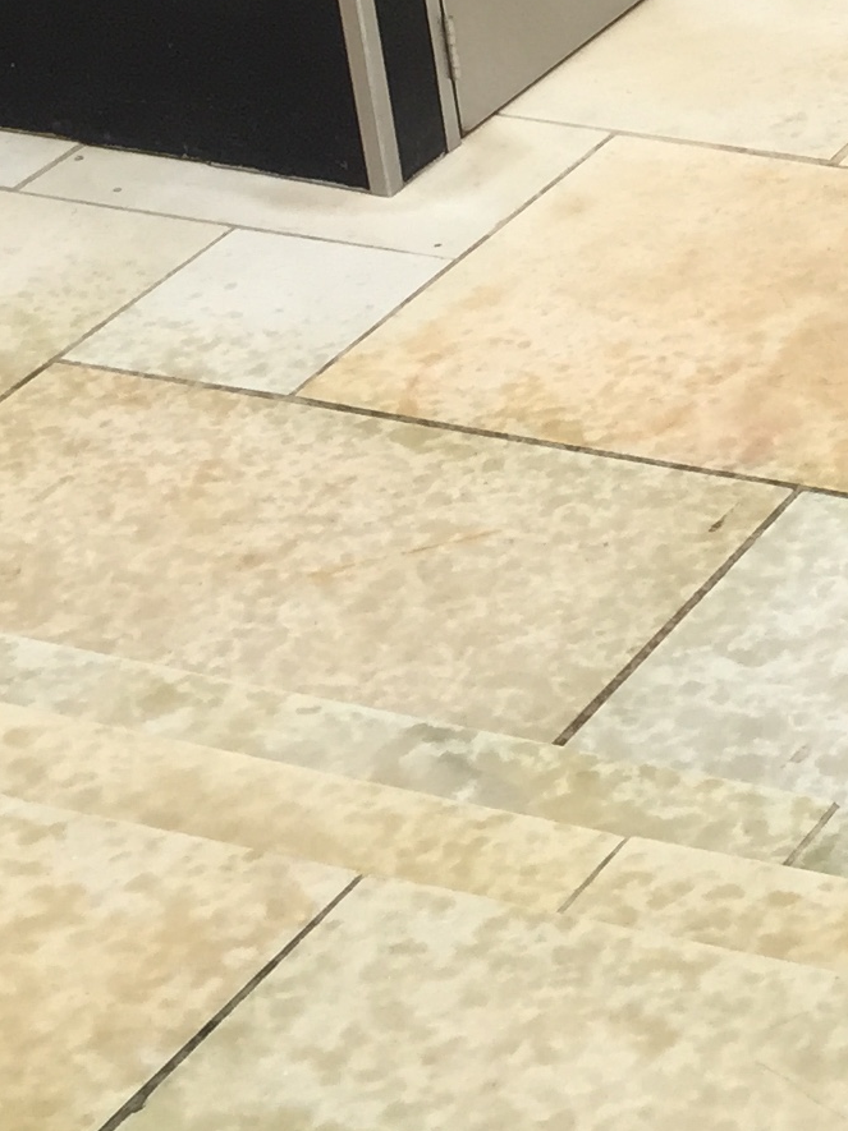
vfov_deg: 17.3
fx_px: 3497
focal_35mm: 107
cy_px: -316
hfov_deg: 12.2
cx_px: 1716
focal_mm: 4.15
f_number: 2.2
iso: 32
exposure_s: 1/648
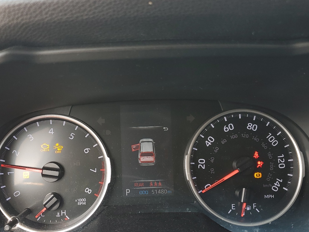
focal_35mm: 39
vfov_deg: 36.6
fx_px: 348
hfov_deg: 47.7
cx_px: 128
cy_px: 146
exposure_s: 1/128
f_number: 1.5
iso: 50
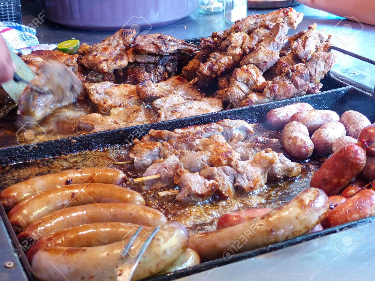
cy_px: 140
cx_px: 188
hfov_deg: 32.7
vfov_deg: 24.8
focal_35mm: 59
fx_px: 639
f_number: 2.8
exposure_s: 1/20
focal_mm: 10.5
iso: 250
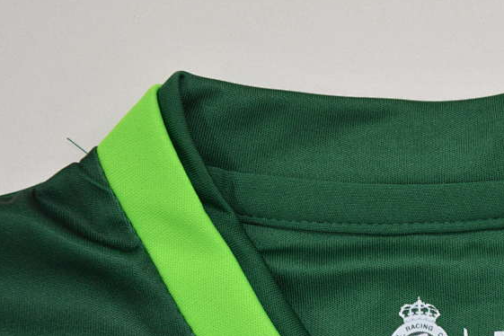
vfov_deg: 7.6
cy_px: 304
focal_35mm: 179
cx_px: 468
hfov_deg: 11.4
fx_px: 2506
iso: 400
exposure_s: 1/200
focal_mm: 62
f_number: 7.1
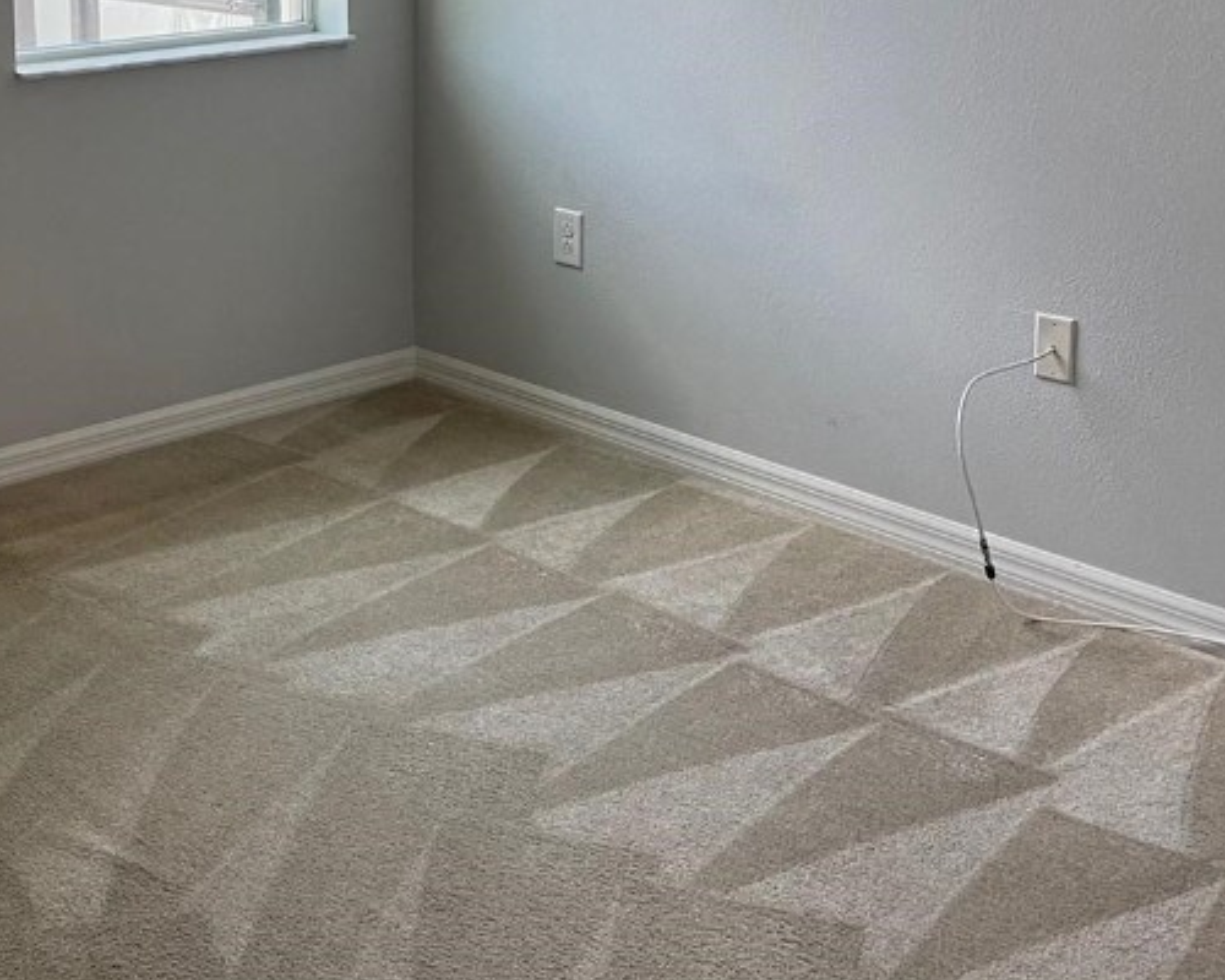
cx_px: 223
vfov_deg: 28.3
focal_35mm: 52
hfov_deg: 34.7
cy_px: 152
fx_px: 1885
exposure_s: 1/60
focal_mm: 4.2
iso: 80
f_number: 1.6
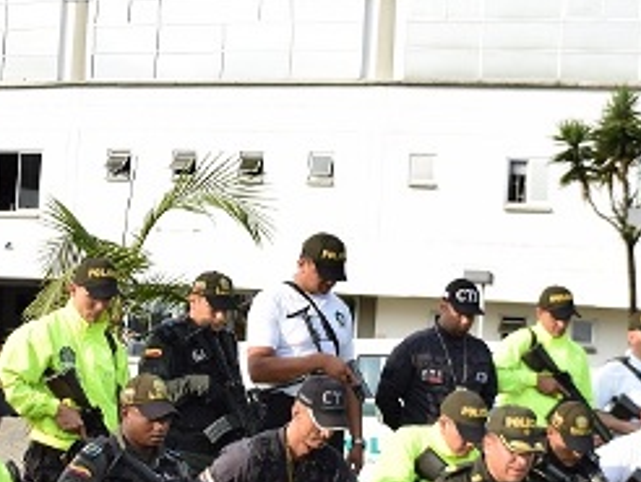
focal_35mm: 206
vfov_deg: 7.2
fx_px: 3823
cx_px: 378
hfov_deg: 9.6
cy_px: 339
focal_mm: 55
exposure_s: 1/250
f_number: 8
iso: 100
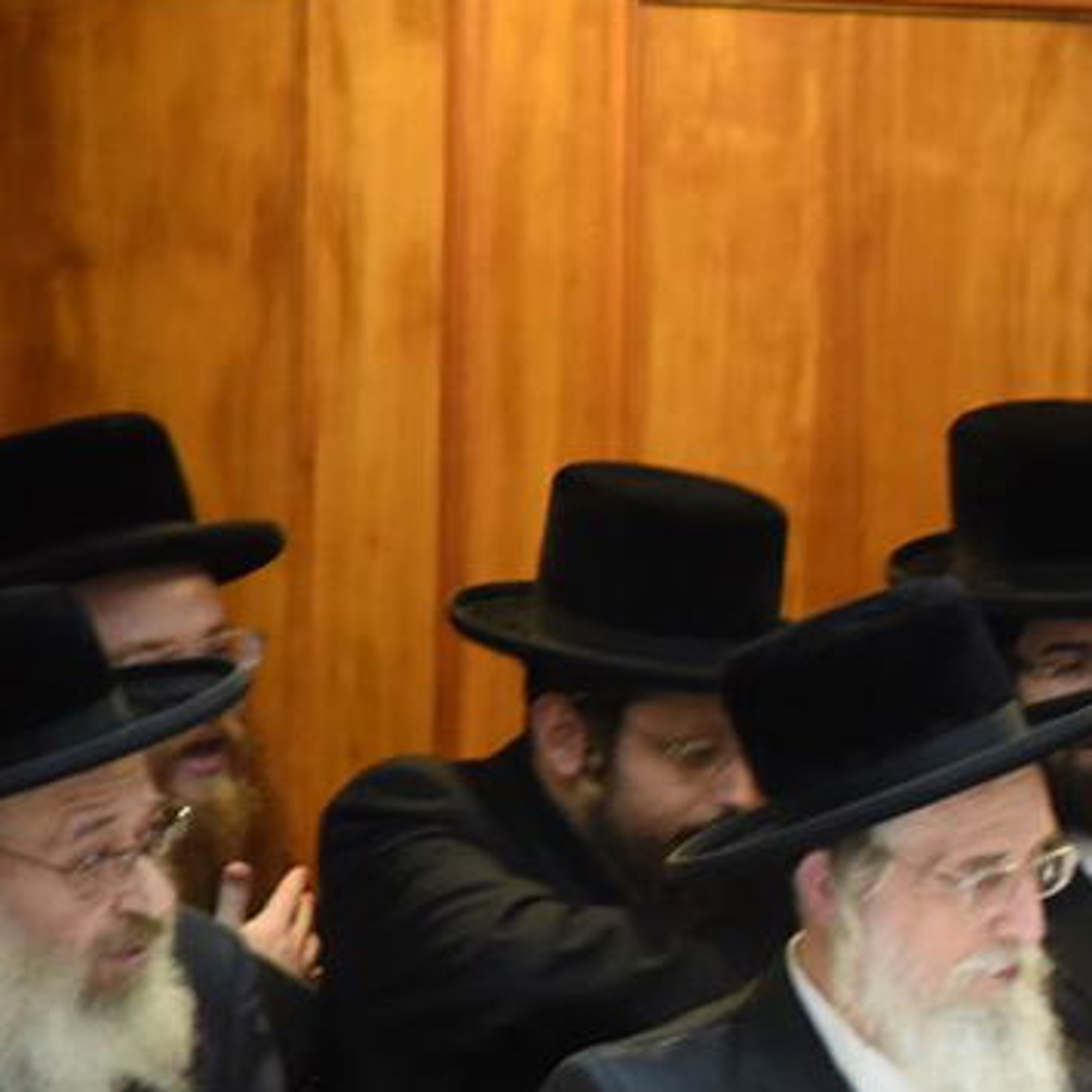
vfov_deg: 4.4
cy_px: 1110
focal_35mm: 401
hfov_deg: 4.3
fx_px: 14312
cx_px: 2123
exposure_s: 1/100
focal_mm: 120
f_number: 4
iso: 2000
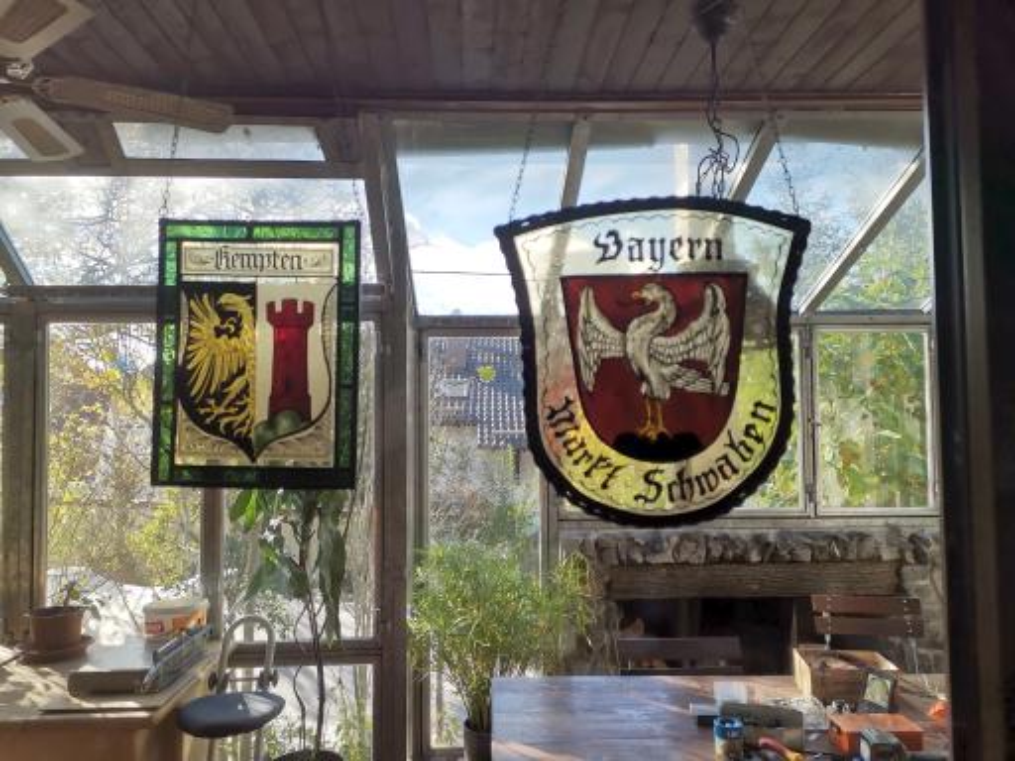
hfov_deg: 65.3
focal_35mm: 27
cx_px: 508
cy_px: 380
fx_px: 792
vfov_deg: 51.4
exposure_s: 1/422
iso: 50
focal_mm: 4.75
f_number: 1.8
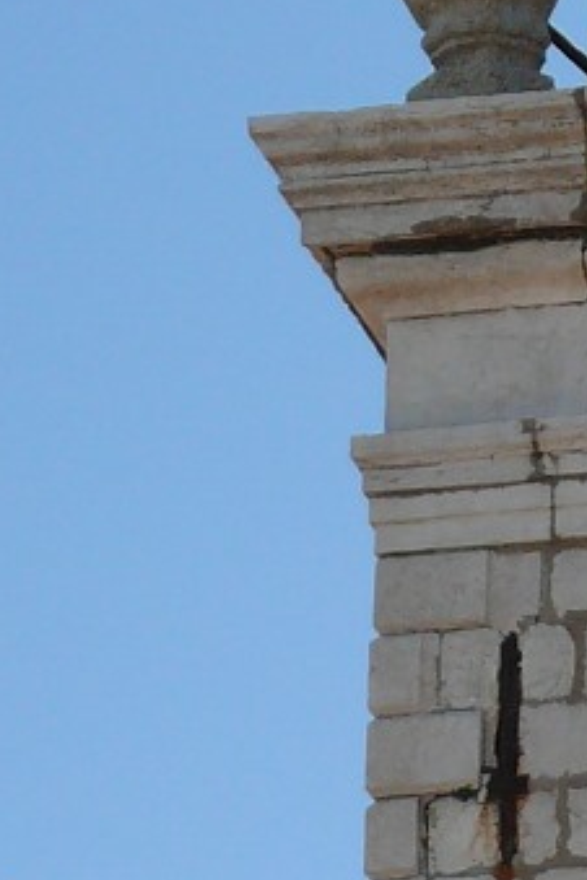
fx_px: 12106
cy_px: -594
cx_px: 1273
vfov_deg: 4.1
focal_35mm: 495
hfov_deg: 2.8
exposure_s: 1/250
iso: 100
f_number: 4
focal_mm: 18.9
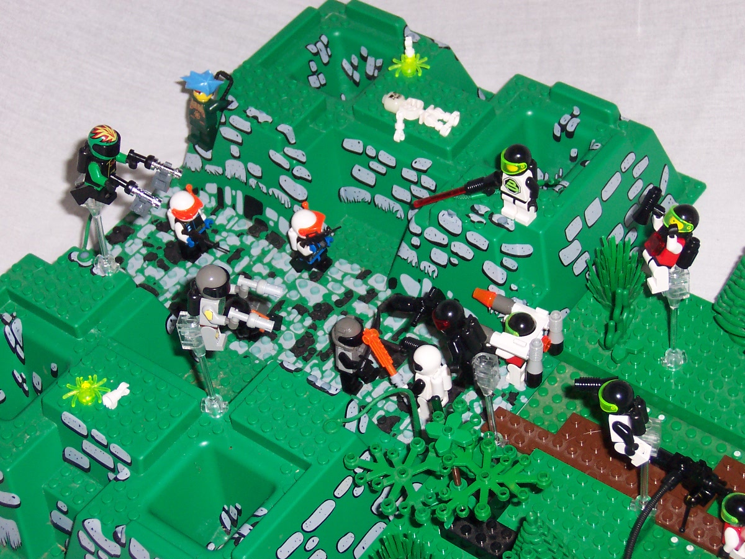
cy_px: 280
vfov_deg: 15.1
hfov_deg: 20.0
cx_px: 372
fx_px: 2109
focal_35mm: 98
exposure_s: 1/90
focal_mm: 15.2
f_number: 4
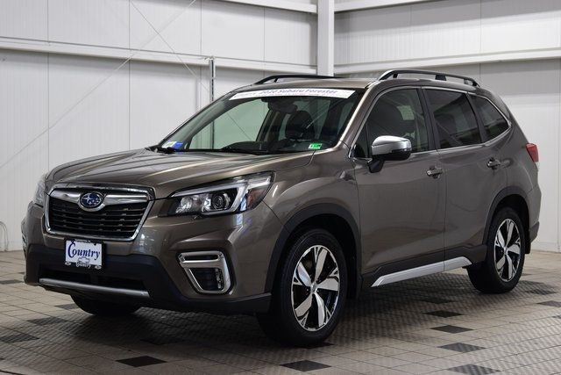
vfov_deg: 21.6
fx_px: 982
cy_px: 188
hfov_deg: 31.9
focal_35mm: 63
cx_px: 280
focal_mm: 42
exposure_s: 1/15
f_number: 6.3
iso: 400
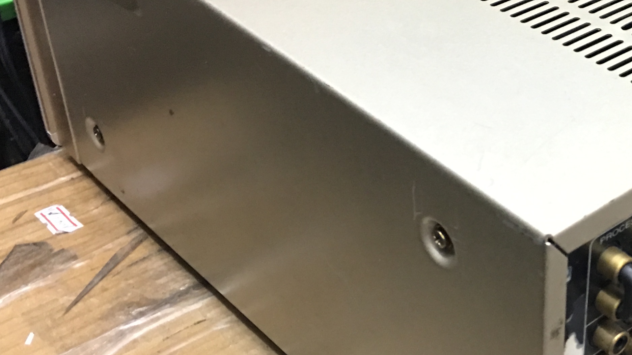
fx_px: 1140
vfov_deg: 17.7
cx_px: 631
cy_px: 116
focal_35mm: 68
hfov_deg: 29.0
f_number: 2.2
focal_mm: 4.15
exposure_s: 1/8
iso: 100
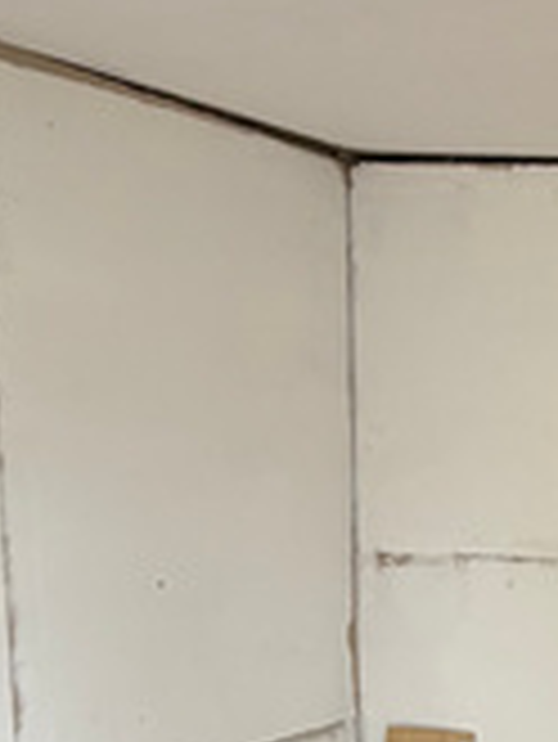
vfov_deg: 28.4
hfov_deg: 21.3
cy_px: 697
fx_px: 1395
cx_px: 630
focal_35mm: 65
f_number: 2.2
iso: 160
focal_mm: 2.22
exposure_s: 1/121
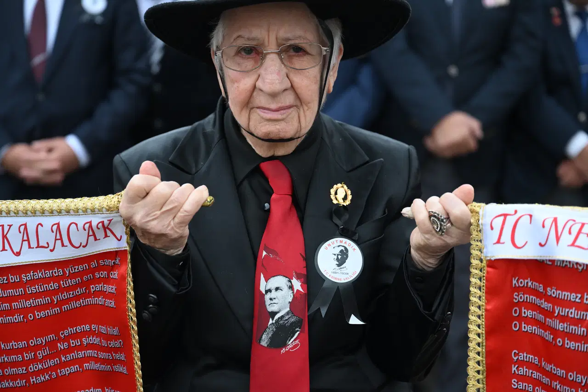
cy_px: 196
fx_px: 1143
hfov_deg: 28.8
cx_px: 294
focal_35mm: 70
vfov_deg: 19.5
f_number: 3.5
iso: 1400
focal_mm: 70
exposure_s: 1/320
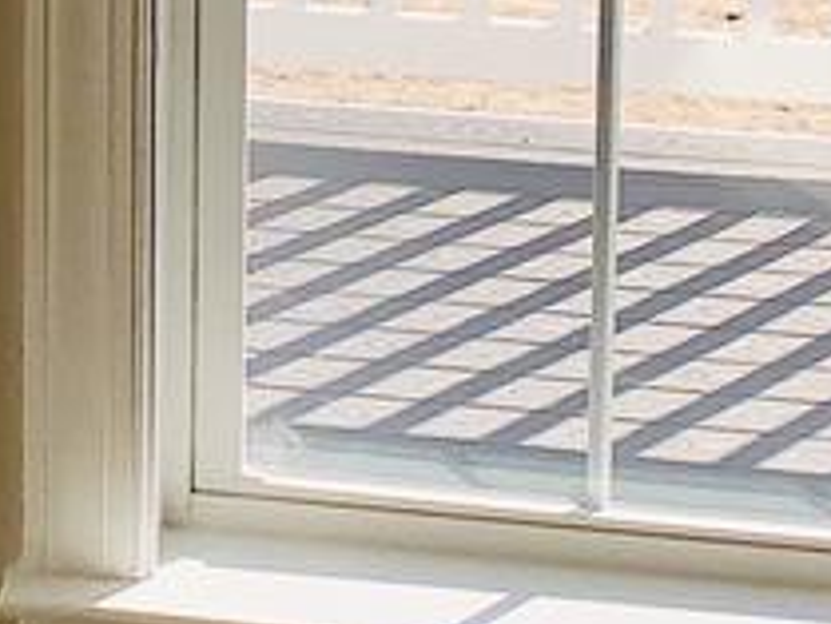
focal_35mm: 179
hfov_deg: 10.2
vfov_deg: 8.0
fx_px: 4300
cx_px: -839
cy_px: -509
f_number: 1.8
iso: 25
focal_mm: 4.25
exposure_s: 1/1387
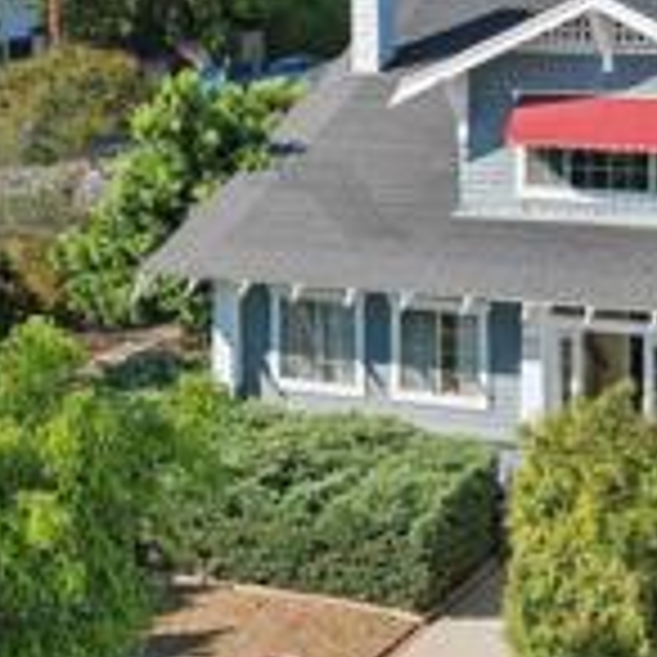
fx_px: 1761
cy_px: 277
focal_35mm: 82
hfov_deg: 20.9
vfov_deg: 21.1
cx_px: 522
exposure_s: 1/1600
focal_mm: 8.4
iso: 100
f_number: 2.8
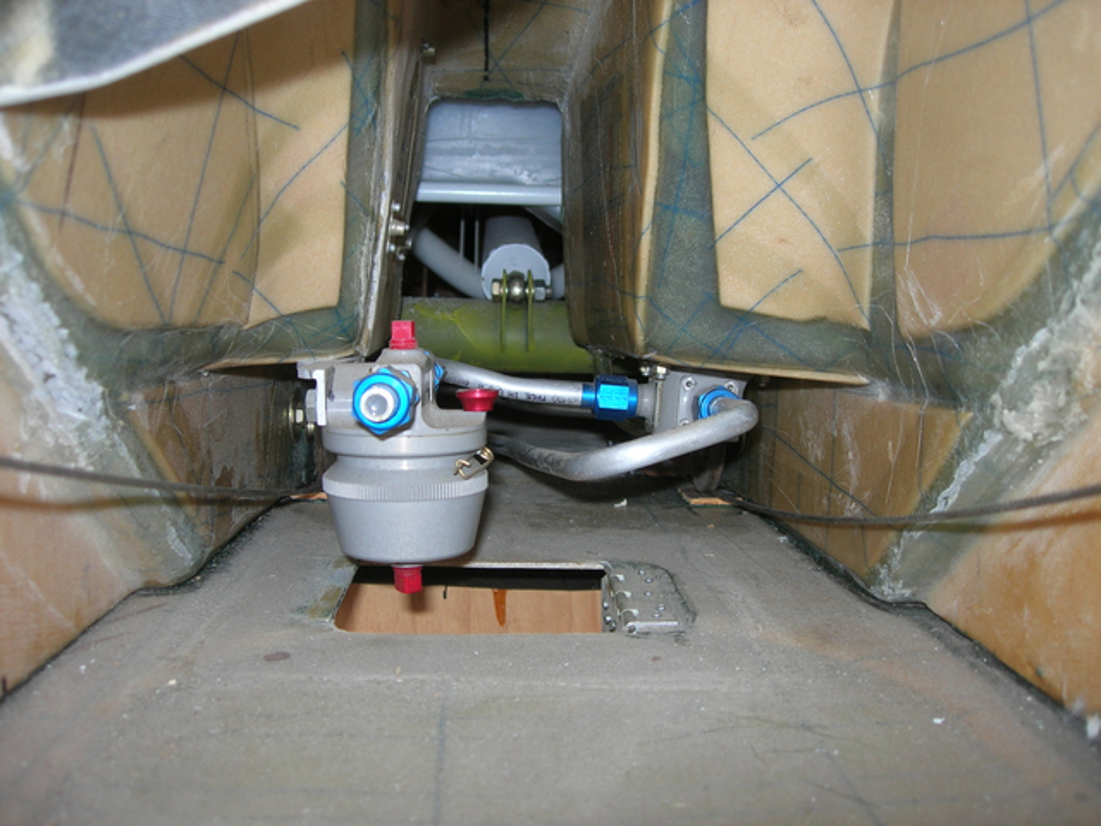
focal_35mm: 38
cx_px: 550
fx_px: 1209
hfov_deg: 49.0
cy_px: 413
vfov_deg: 37.7
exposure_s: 1/60.1
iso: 64
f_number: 2.8
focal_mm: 7.8
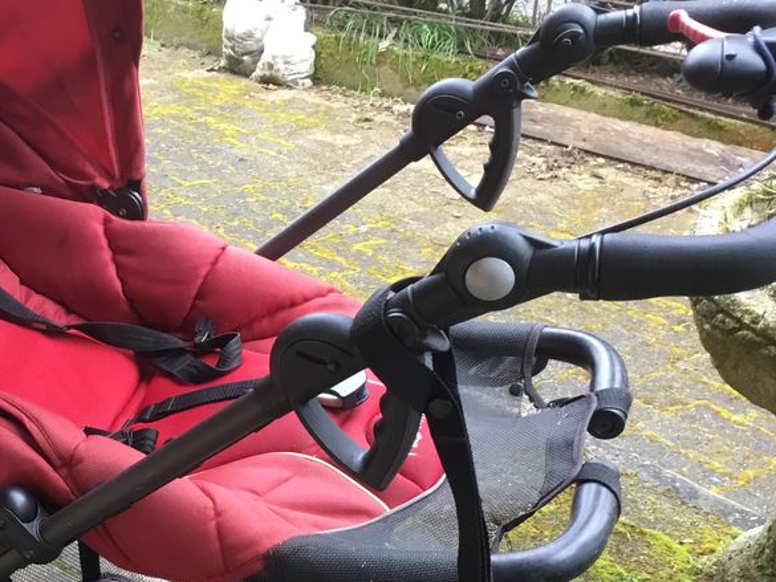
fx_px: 1188
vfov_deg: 26.9
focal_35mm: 53
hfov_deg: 34.7
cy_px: 483
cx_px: 123
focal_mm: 3.3
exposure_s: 1/33
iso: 50
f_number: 2.4
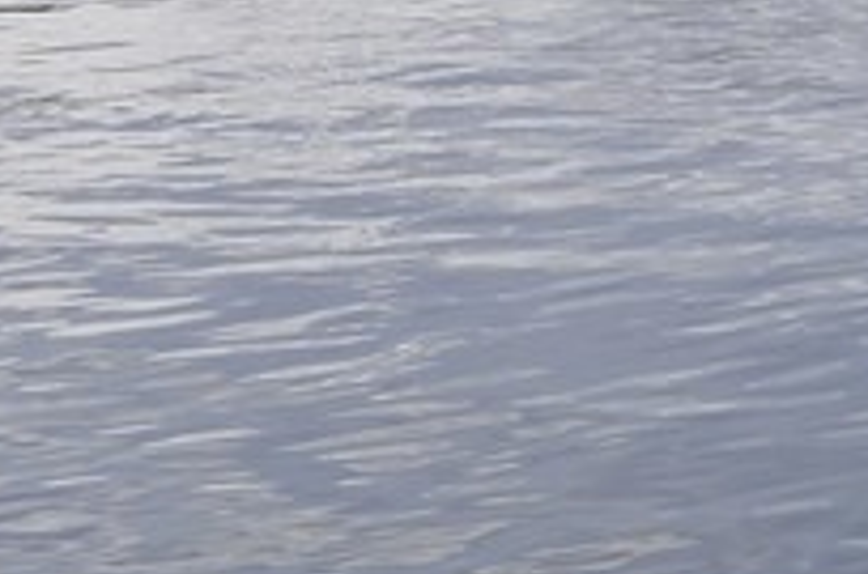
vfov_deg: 5.9
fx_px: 5484
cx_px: 3221
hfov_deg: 7.2
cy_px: -304
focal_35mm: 228
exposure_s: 1/250
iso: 200
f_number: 18
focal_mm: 29
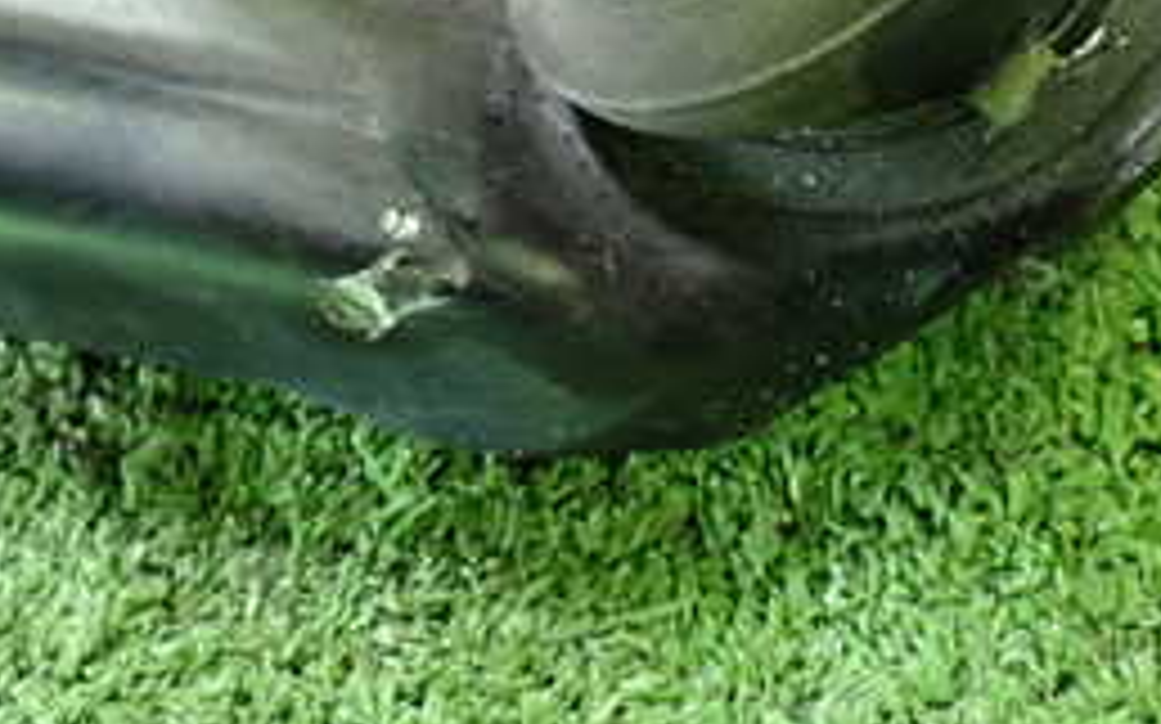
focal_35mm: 74
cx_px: 540
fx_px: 2340
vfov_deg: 16.8
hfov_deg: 27.9
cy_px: -157
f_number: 2.3
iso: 640
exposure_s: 1/30
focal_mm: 5.4
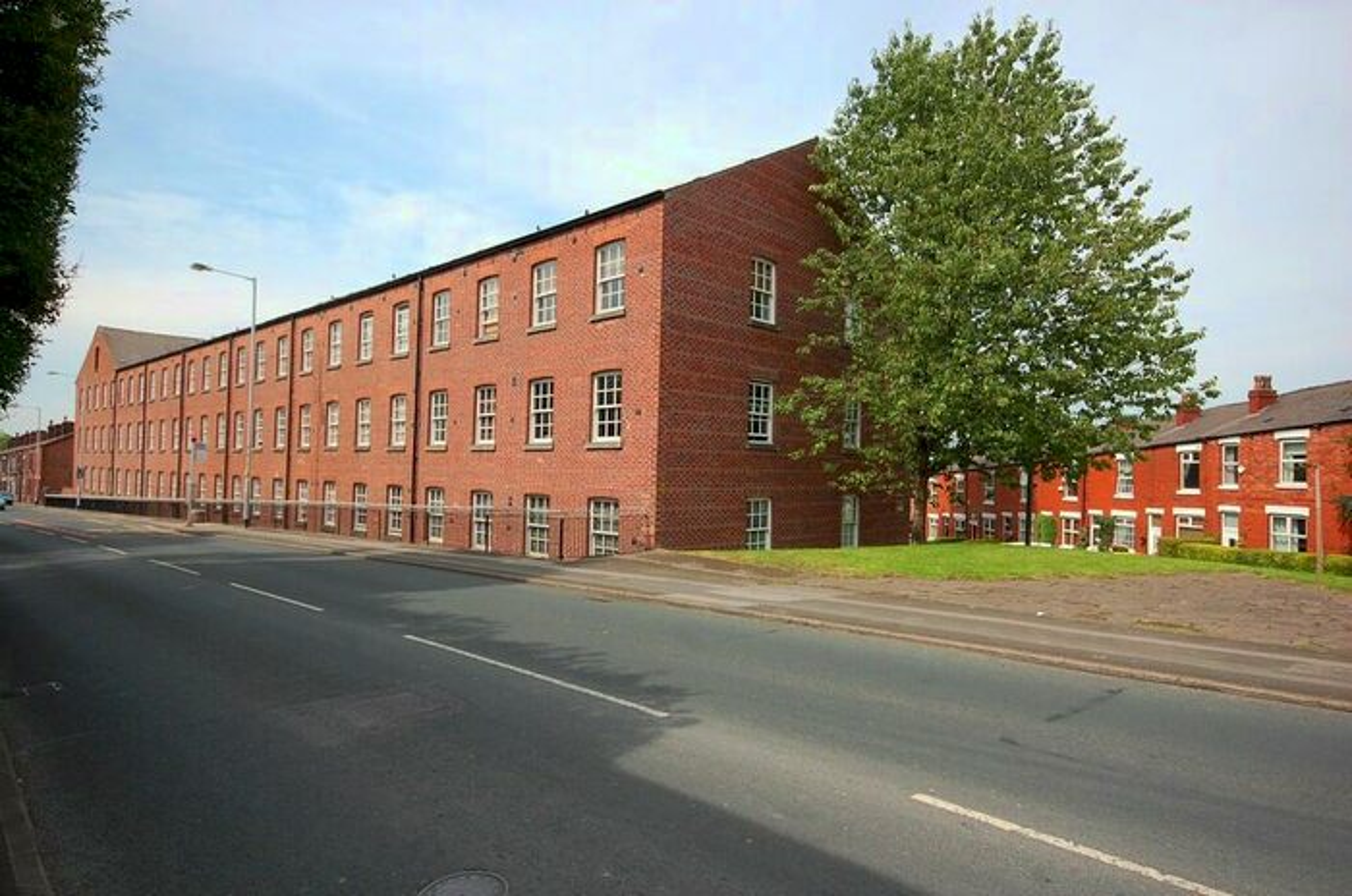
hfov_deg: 81.3
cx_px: 676
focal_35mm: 21
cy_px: 448
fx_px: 787
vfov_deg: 59.3
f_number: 8
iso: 200
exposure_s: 1/250
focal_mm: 14
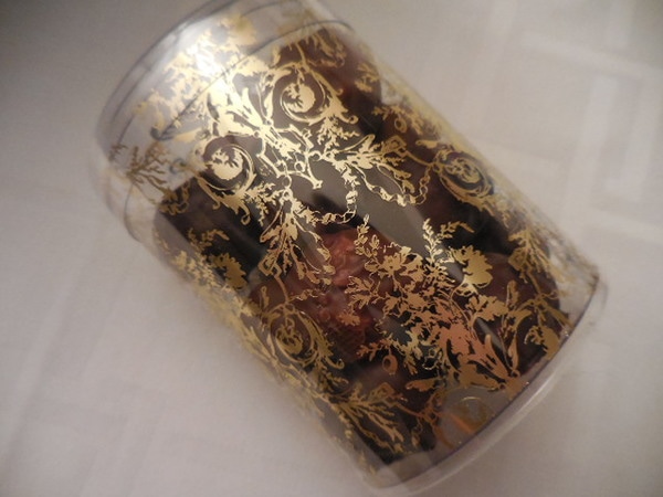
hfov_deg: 69.4
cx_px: 332
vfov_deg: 54.9
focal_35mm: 25
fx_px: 479
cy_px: 248
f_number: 3.3
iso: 800
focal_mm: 4.5
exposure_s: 1/40
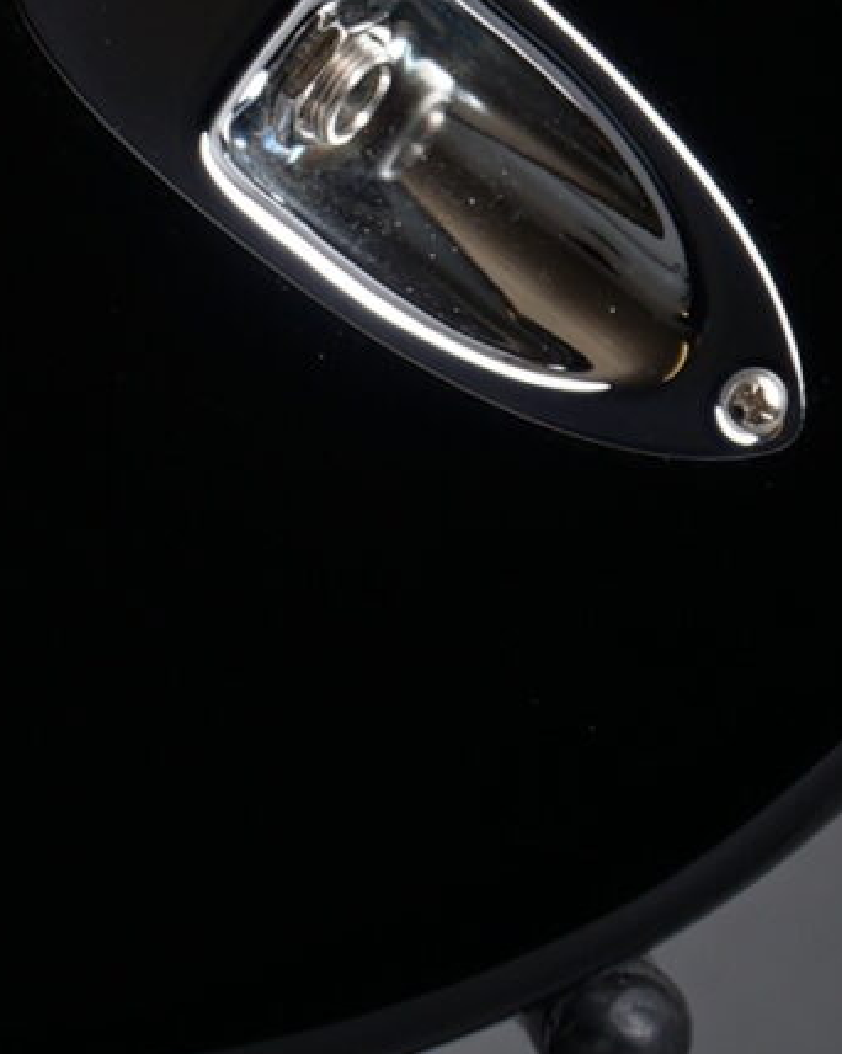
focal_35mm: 393
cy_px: -1756
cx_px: -734
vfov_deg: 4.8
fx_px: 12251
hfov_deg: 3.9
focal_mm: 70
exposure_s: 1/160
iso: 160
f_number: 8
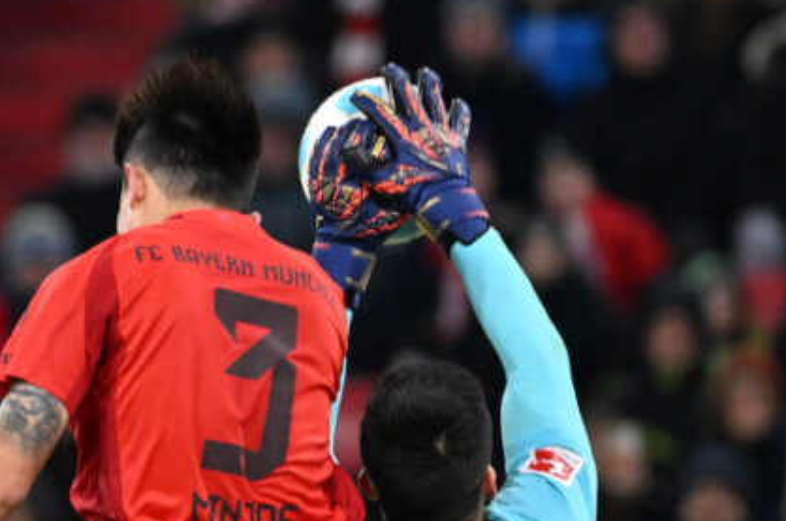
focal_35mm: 1022
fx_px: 22271
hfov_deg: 2.0
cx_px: 577
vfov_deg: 1.3
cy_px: 609
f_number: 4.5
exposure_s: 1/1000
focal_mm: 400
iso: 3200
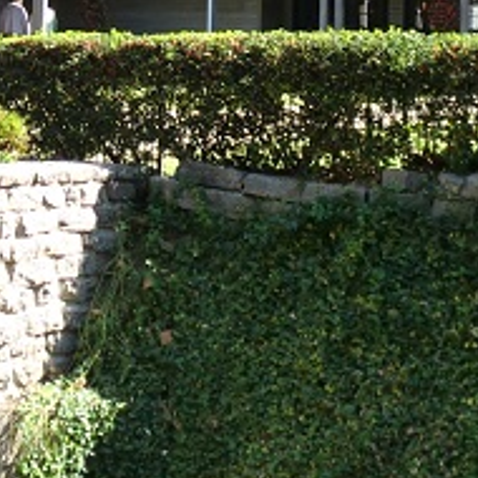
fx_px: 2187
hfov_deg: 12.5
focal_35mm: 140
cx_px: 233
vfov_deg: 12.1
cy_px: -138
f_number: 3.4
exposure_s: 1/200
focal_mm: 7.7
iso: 64
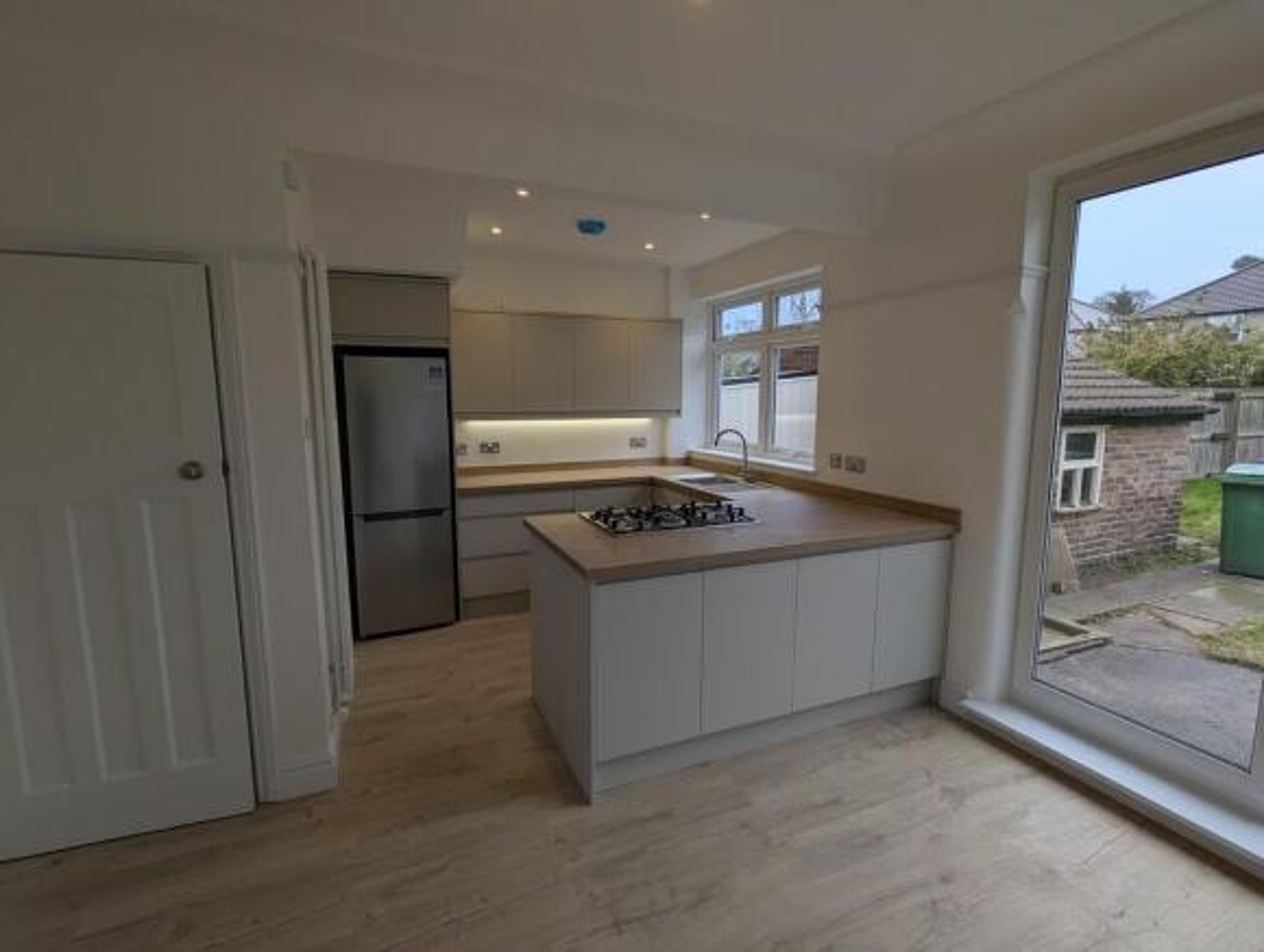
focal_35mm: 16
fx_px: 585
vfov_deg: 78.3
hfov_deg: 94.4
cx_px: 632
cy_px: 476
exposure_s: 1/283
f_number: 2.2
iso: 43
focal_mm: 2.35
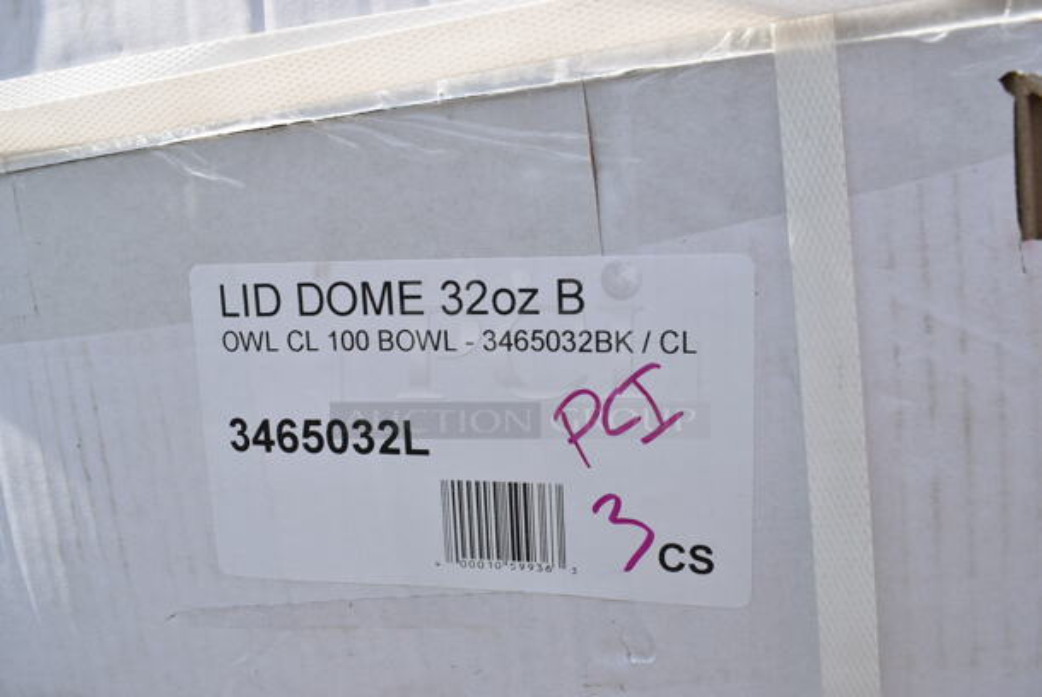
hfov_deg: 59.4
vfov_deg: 41.8
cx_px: 521
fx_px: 913
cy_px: 348
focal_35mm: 32
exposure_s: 1/250
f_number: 8
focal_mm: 21
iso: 100
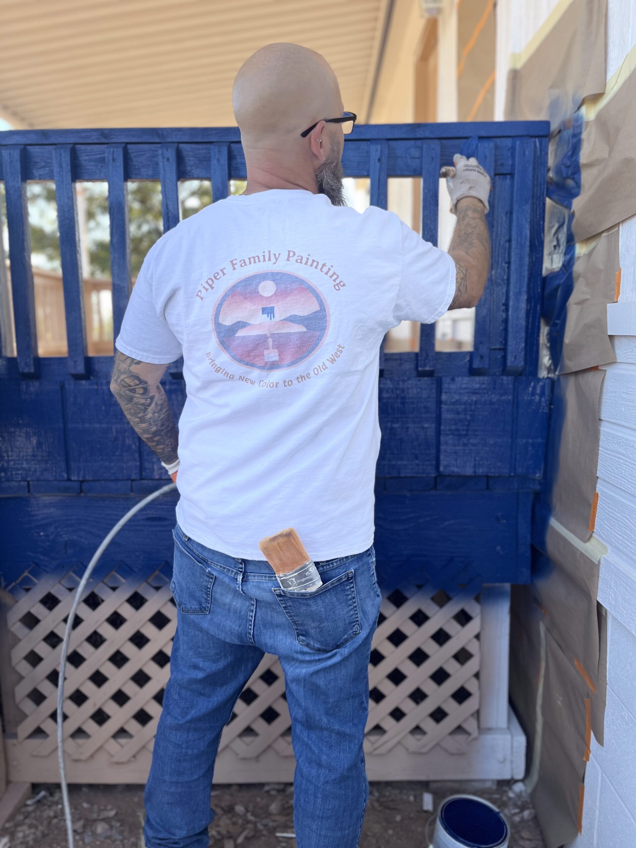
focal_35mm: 26
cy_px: 424
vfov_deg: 67.3
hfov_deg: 53.1
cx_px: 318
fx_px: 637
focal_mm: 5.1
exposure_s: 1/461
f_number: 1.6
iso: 50
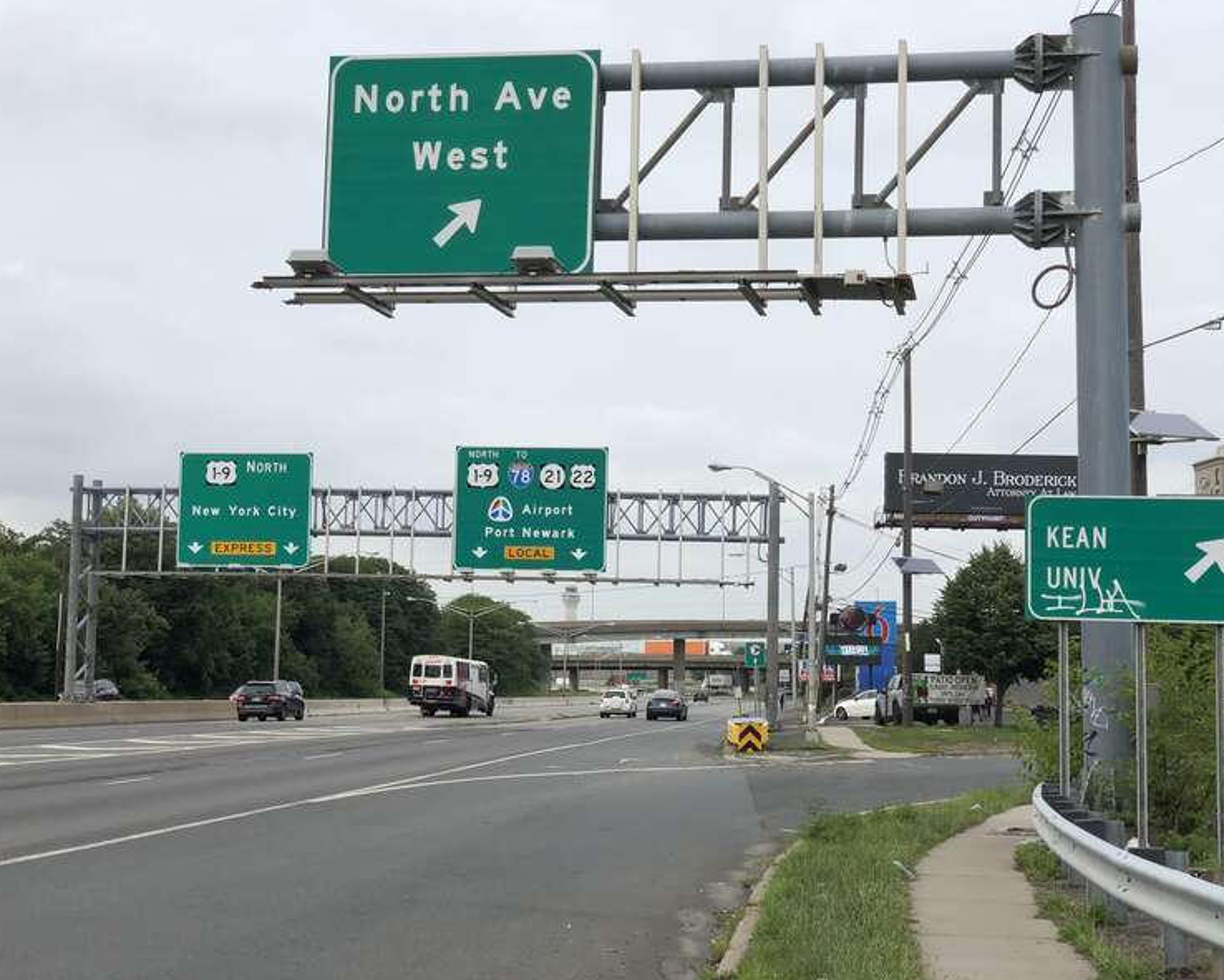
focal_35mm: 55
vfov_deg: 27.6
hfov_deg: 34.1
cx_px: 625
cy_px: 488
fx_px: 1993
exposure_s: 1/952
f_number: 2.4
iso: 16
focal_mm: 6
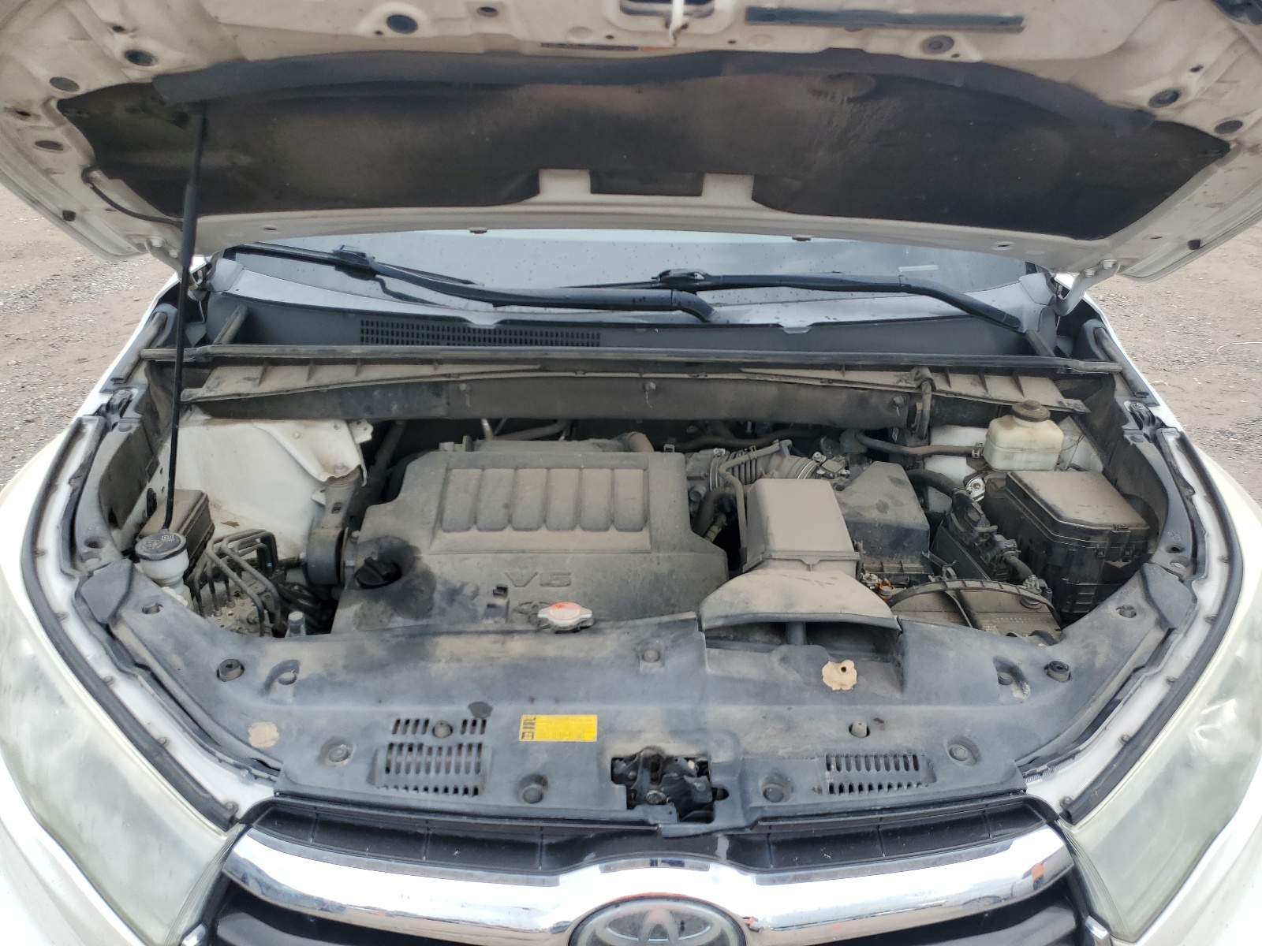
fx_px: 948
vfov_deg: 53.1
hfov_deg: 67.3
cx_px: 631
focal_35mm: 26
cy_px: 473
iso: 50
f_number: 1.5
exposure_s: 1/909
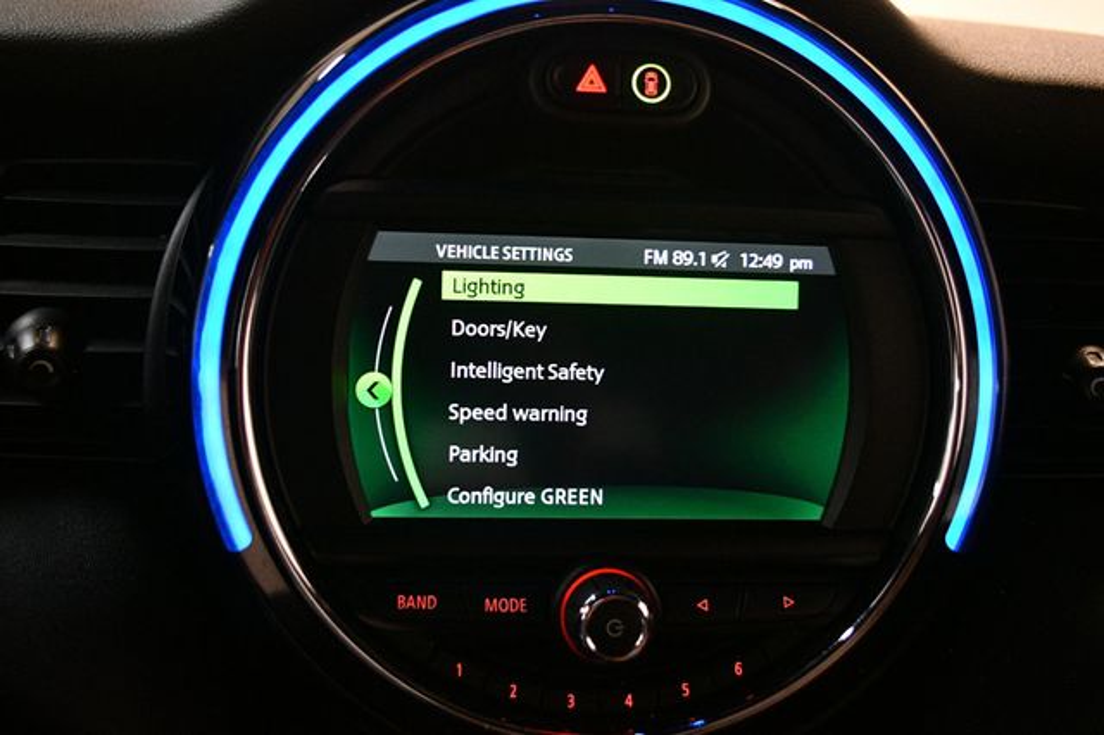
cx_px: 552
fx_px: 1103
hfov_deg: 53.2
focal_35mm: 36
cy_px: 368
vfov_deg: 36.8
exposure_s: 1/80
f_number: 4
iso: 3200
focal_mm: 24
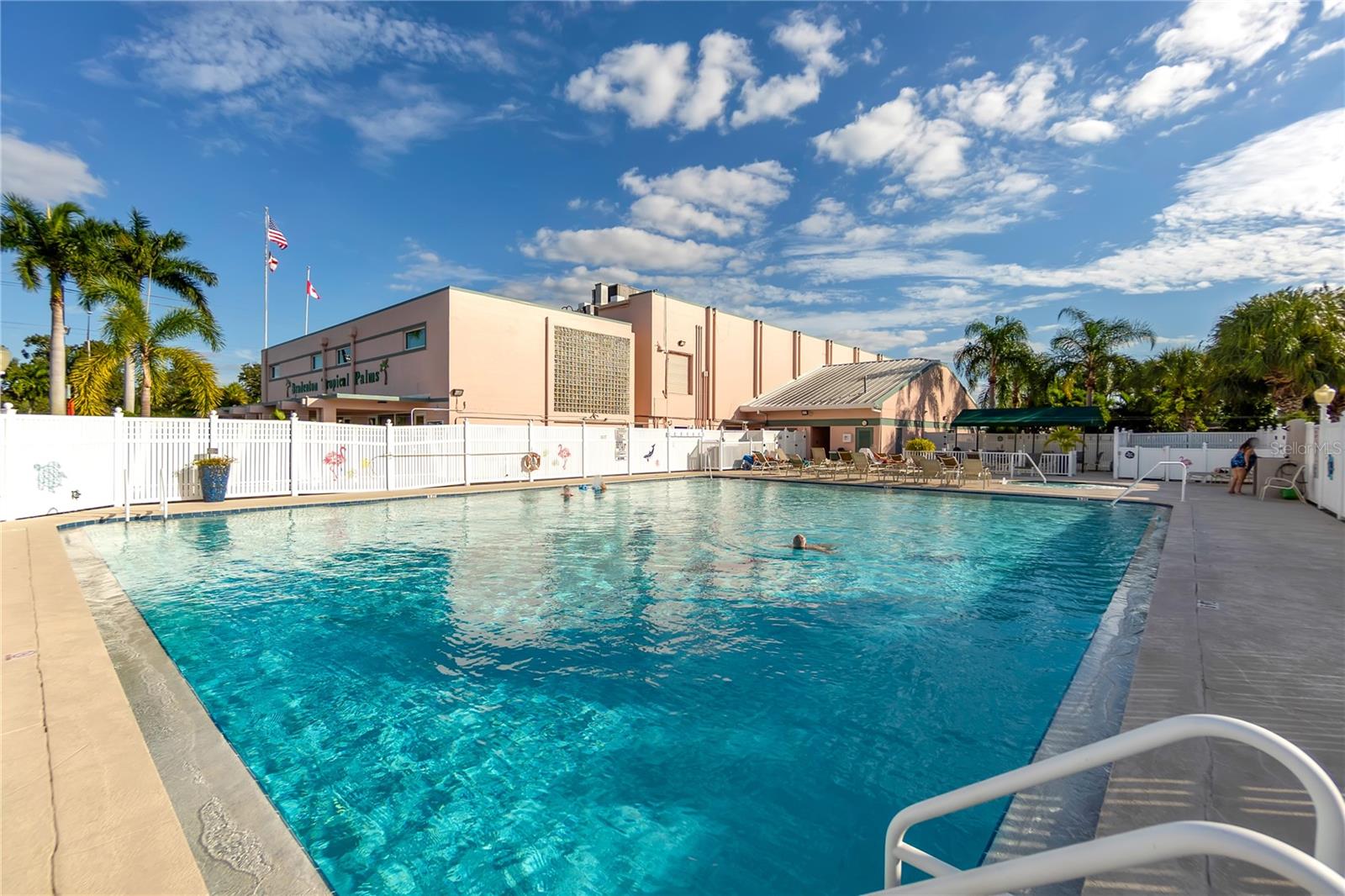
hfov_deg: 100.4
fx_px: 560
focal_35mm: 15
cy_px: 448
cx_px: 672
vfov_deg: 77.3
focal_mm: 10
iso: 100
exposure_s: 1/2000
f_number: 4
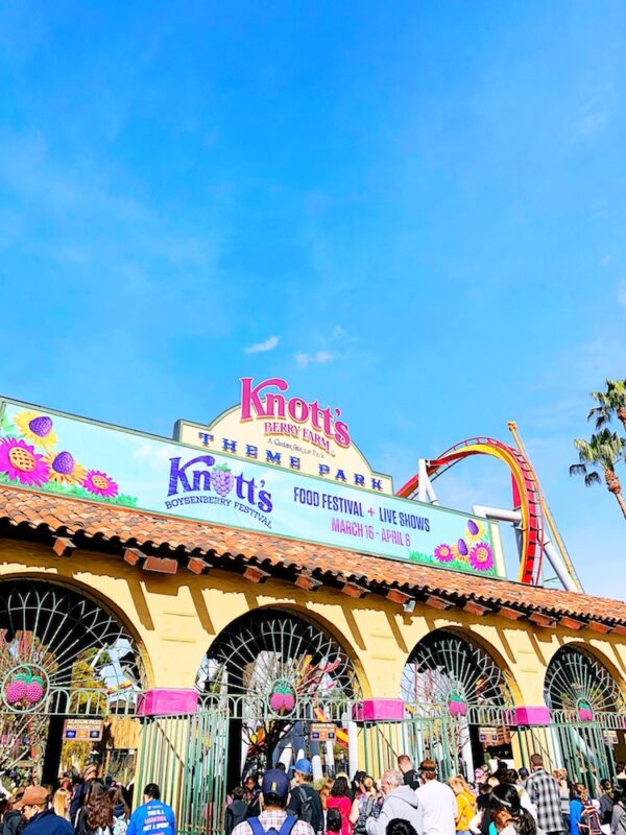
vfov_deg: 63.4
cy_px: 418
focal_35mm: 28
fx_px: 675
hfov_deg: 49.7
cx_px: 313
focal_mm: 4
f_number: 1.8
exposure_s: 1/3436
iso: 20
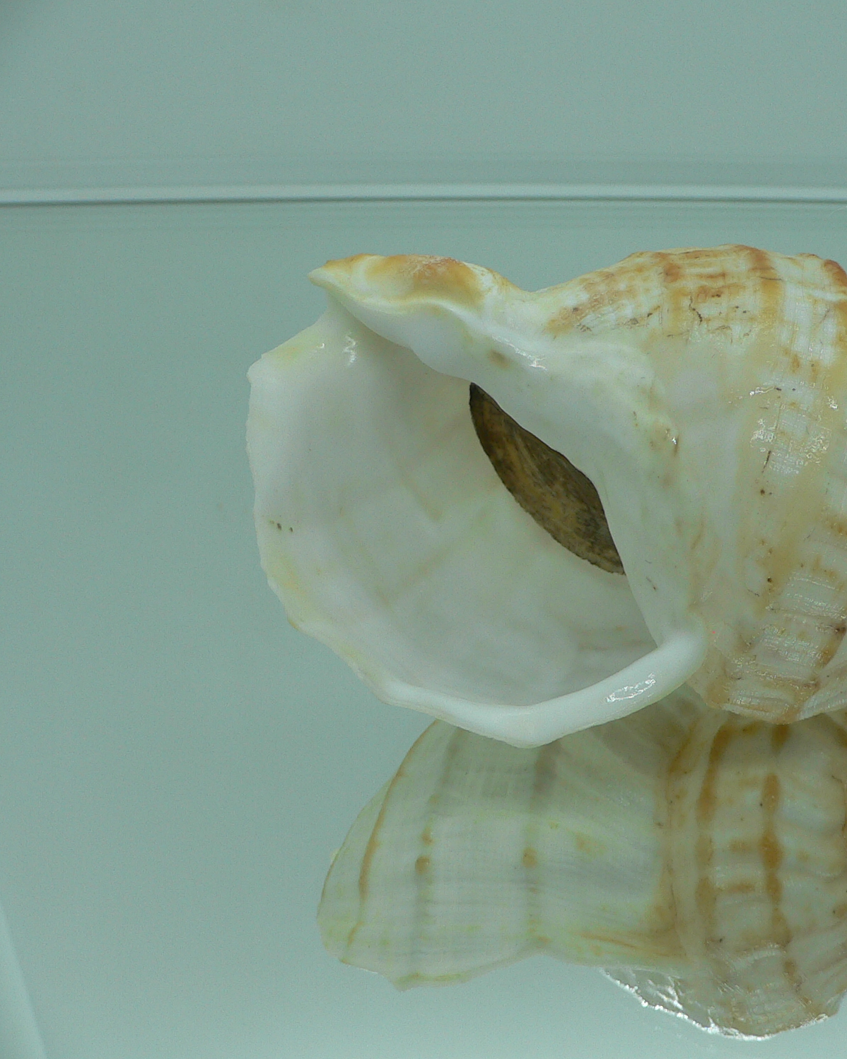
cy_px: 527
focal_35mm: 46
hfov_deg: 32.2
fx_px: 1441
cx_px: 634
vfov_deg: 40.3
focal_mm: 4.6
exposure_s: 1/80
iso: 80
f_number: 2.8
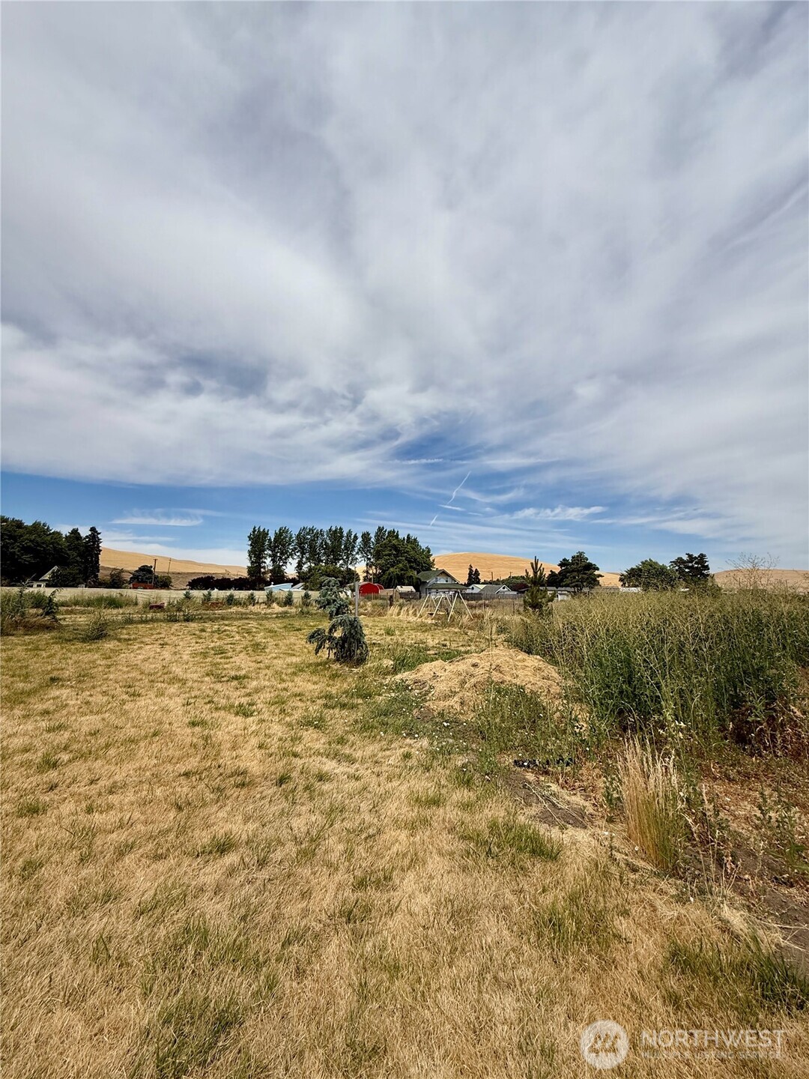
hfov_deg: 85.7
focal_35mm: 14
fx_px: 436
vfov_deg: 102.1
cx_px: 404
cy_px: 540
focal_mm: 2.22
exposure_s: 1/4762
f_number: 2.2
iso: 50
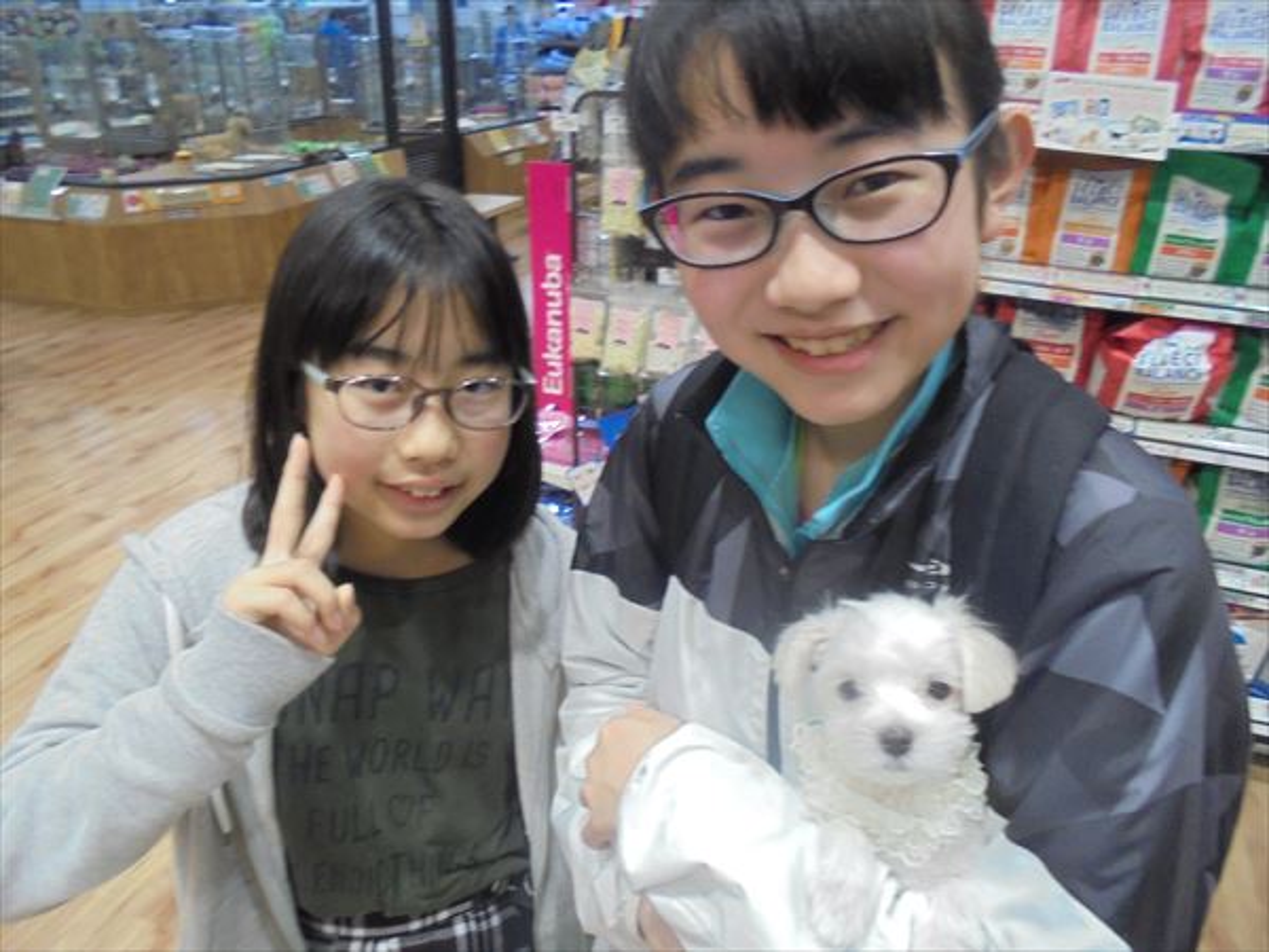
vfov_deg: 53.1
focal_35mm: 26
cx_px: 634
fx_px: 953
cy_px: 476
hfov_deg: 67.3
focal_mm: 4.6
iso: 250
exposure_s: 1/30
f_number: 3.5
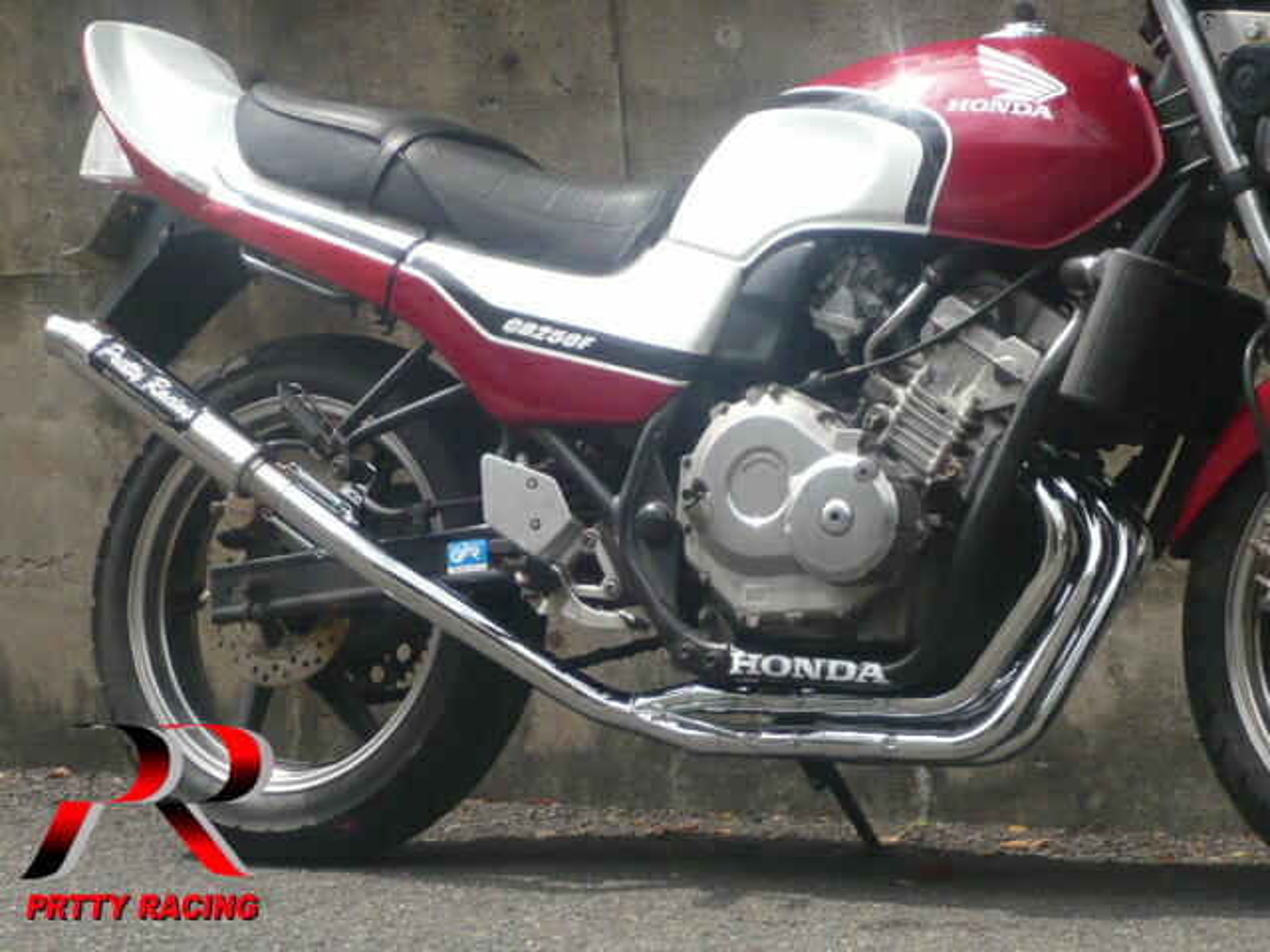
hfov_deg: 17.9
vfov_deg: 13.5
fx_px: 4036
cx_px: 635
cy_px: 476
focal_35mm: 110
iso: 100
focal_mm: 12
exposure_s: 1/400
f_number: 4.7
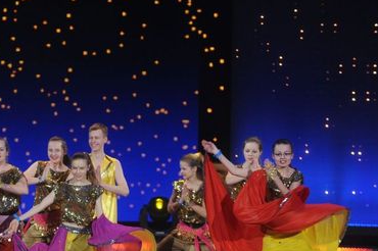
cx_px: 66
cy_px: 209
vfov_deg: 4.4
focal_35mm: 311
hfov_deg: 6.6
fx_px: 3263
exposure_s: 1/250
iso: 2500
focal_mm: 180
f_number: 4
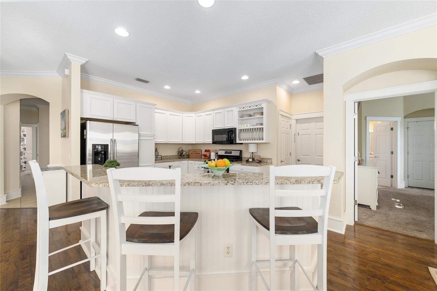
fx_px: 170
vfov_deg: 81.2
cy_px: 146
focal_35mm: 14
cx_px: 218
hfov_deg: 104.3
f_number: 8
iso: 320
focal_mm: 14
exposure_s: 1/20
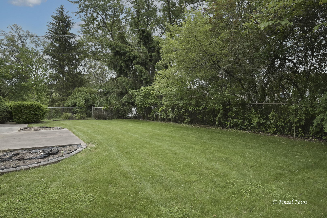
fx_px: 200
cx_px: 164
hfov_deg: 78.6
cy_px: 109
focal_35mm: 22
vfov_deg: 57.3
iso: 400
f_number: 11
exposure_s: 1/125
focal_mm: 22
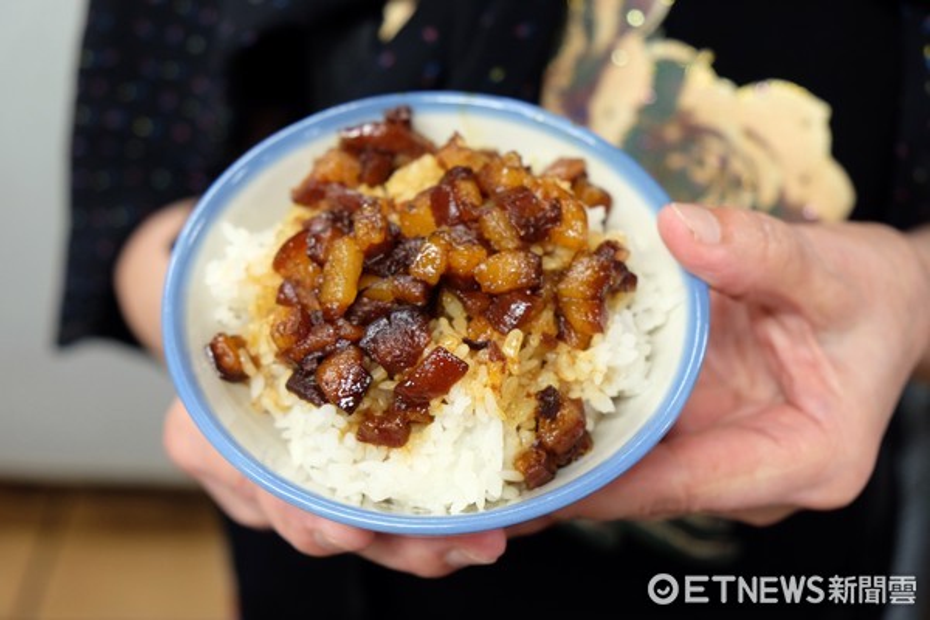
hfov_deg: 43.6
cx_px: 465
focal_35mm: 45
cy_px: 310
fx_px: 1162
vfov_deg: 29.9
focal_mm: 30.2
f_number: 4
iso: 1000
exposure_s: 1/30
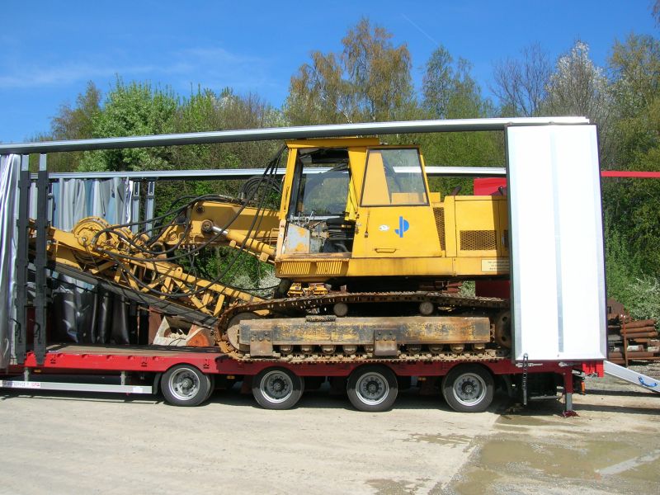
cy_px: 248
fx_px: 648
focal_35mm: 34
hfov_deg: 54.0
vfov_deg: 41.8
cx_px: 330
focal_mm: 5.7
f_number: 4.9
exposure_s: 1/420
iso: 50
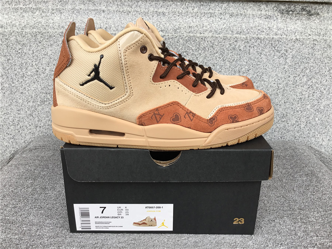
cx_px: 166
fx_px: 297
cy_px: 124
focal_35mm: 31
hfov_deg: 58.4
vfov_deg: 45.4
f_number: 2.4
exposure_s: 1/106
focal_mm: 3.3
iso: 25
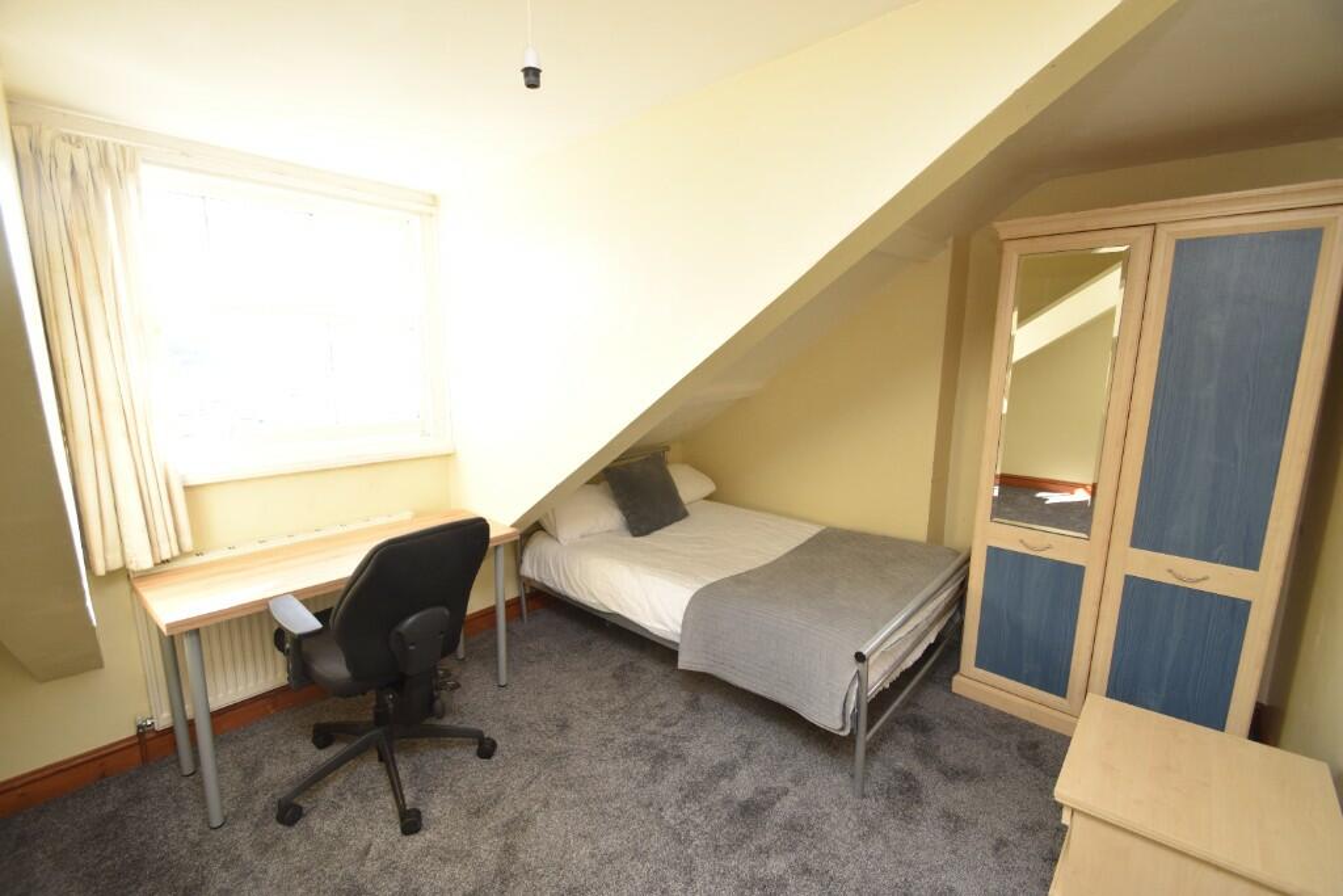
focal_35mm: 15
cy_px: 448
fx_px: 560
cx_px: 672
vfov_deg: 77.3
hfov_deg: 100.4
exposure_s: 1/125
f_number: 5.6
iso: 450
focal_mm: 10
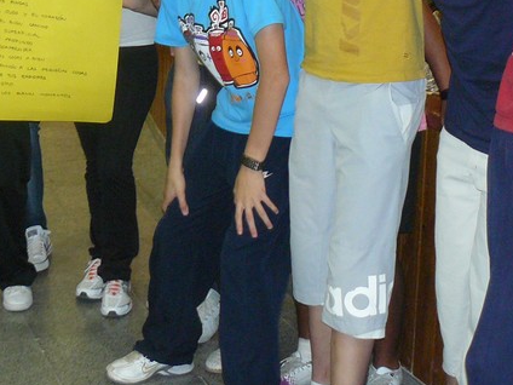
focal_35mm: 87
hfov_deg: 22.3
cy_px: -25
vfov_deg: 16.5
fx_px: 1289
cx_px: 115
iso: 200
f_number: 3.2
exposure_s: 1/30
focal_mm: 6
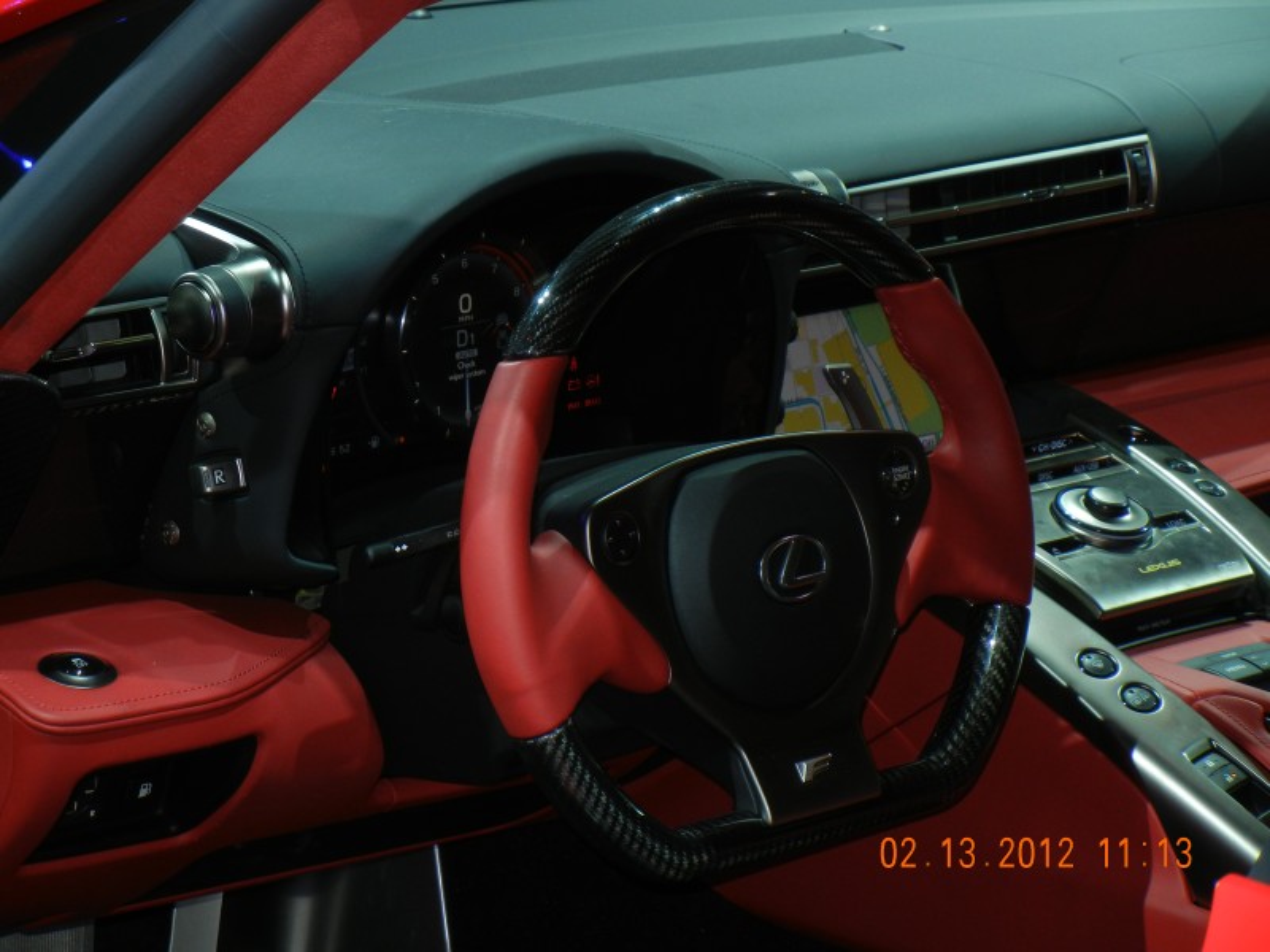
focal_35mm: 152
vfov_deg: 9.8
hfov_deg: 13.0
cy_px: 476
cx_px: 635
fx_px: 5577
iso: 200
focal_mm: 27.4
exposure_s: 1/60
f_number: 4.6
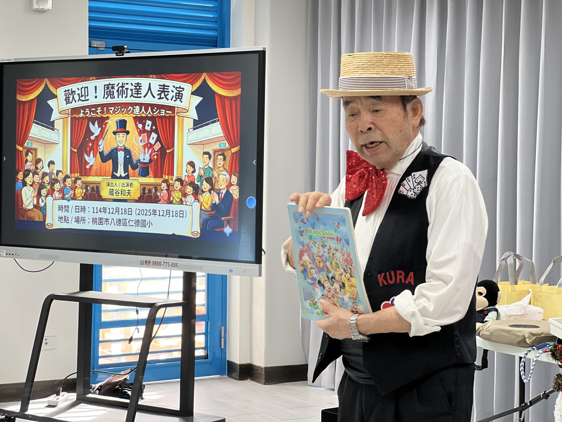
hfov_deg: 25.3
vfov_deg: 19.1
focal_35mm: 77
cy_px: 211
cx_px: 281
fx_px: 1250
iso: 250
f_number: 2.8
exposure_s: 1/63
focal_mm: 9
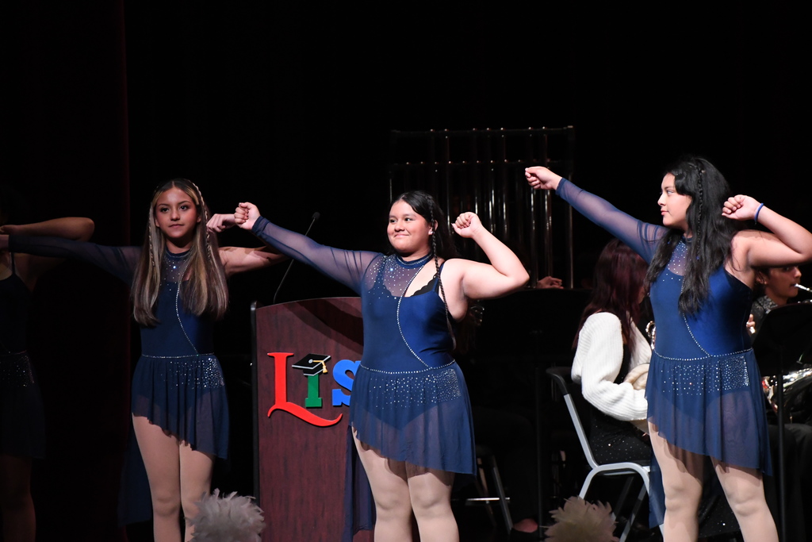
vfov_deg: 5.4
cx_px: 406
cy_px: 271
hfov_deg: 8.1
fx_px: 5752
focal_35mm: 255
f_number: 6.3
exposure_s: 1/200
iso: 5000
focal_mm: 170
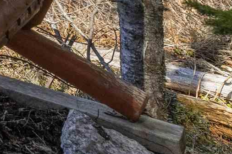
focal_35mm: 85
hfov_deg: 11.5
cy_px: -250
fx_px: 548
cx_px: -467
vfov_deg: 11.9
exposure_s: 1/1600
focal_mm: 14
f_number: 7.1
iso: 640
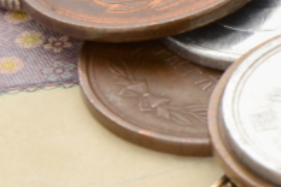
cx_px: 667
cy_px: 30
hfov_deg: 2.8
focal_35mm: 731
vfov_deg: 1.9
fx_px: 5705
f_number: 18
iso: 250
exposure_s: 1/60
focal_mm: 145
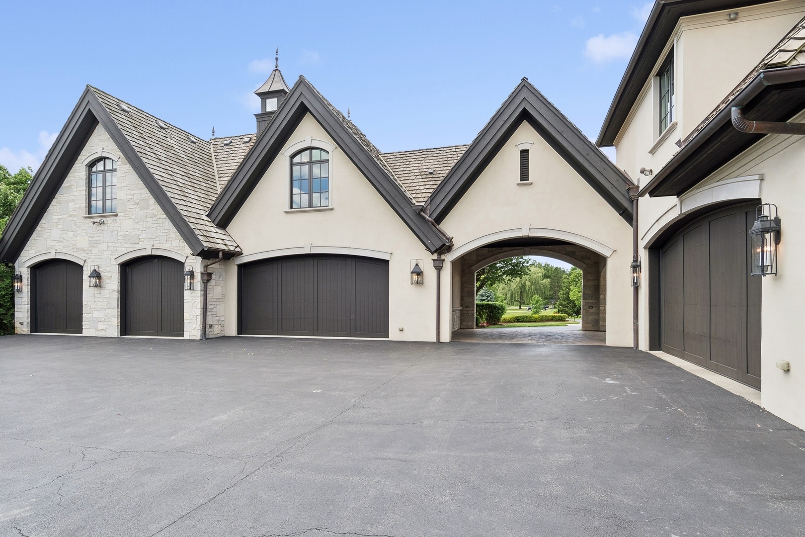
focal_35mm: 18
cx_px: 402
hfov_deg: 90.0
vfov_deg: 67.4
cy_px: 268
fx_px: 402
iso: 250
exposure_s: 1/200
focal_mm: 12
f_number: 8
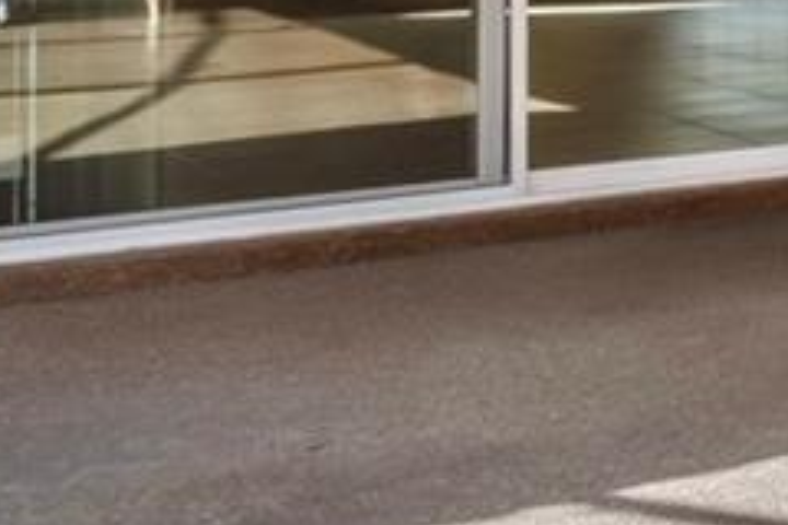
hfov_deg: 12.8
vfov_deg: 12.9
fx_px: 2189
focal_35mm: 100
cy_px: -266
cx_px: 2111
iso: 250
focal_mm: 10
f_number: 9
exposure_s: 1/30
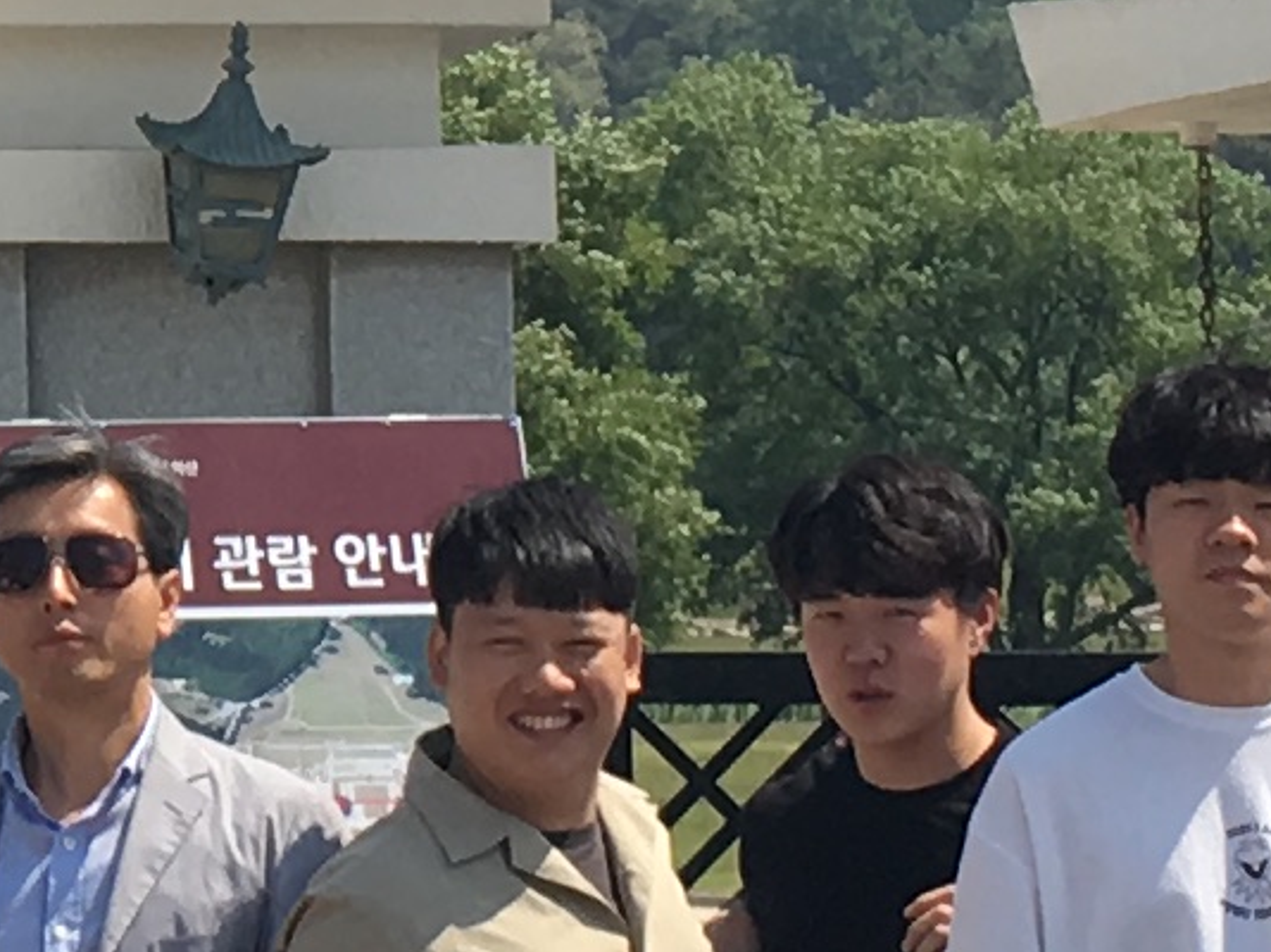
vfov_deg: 6.7
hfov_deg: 8.8
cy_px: -314
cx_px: -828
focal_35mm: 219
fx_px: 8037
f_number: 2.2
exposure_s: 1/1148
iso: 25
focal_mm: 4.15
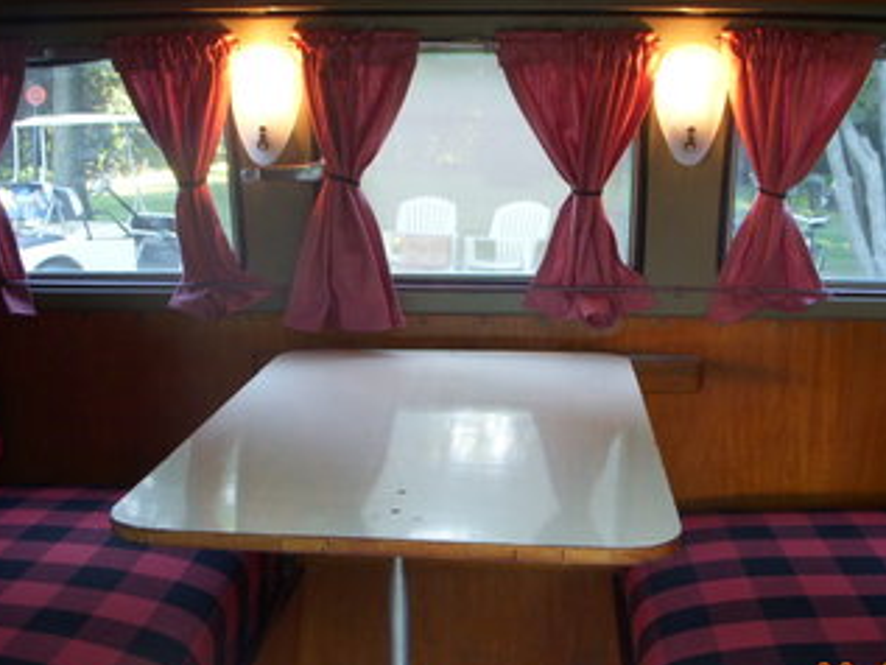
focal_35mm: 48
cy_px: 344
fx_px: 1229
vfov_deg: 30.3
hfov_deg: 39.5
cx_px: 517
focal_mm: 6.3
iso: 200
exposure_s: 1/20
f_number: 3.3
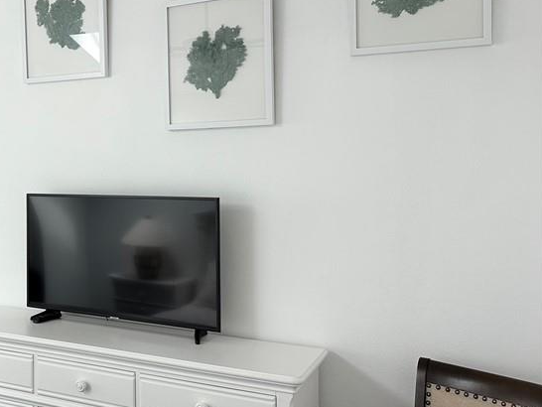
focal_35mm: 45
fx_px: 705
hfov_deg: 38.6
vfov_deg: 32.1
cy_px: 168
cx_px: 38
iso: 100
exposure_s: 1/121
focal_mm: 6.86
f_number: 1.78
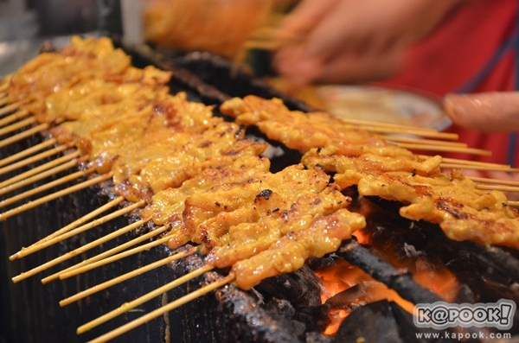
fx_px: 1834
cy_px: 172
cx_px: 260
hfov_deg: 16.1
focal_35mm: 128
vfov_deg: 10.7
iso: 640
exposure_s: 1/15
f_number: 5.6
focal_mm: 85
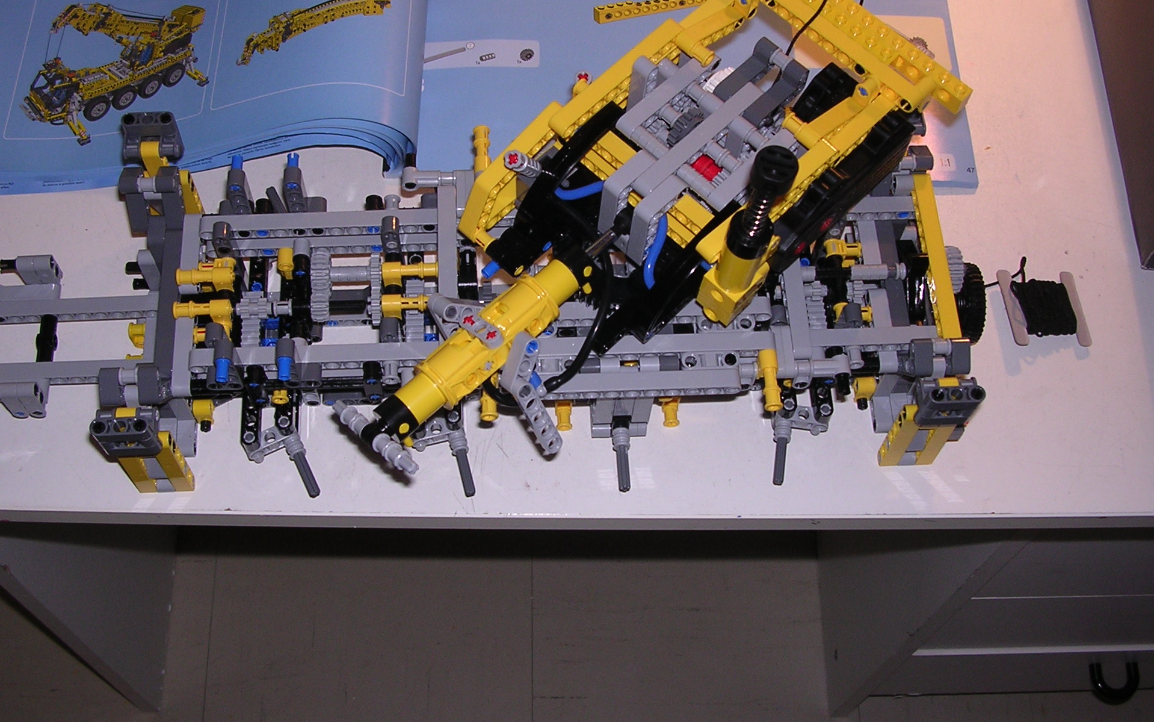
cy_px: 308
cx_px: 555
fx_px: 1352
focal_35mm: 43
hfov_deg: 46.2
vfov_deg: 29.8
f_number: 2.8
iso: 100
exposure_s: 1/60.1
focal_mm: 5.8
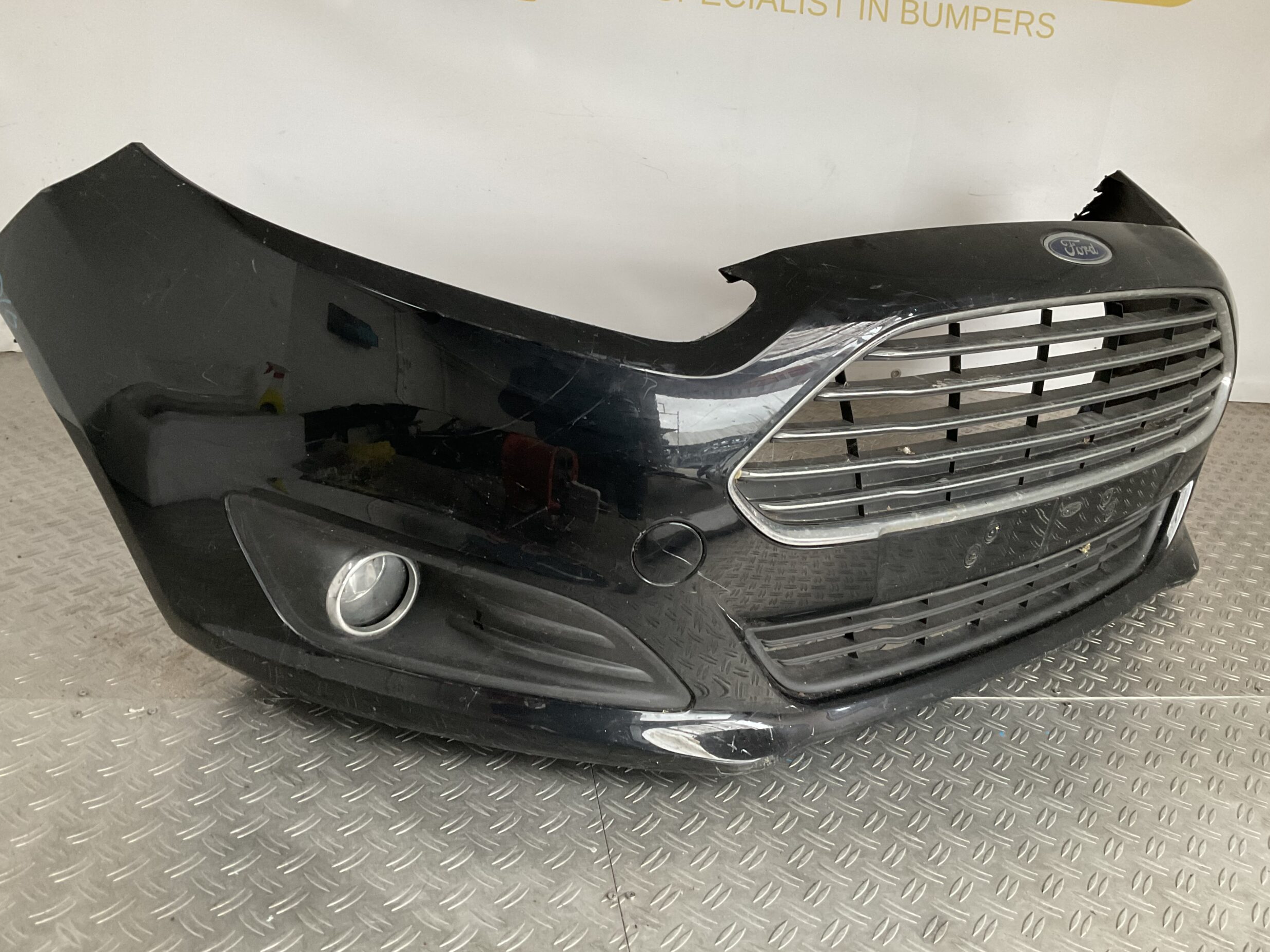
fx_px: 1101
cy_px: 475
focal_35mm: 30
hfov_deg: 60.0
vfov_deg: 46.8
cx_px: 616
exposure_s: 1/40
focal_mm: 3
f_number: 1.8
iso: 200
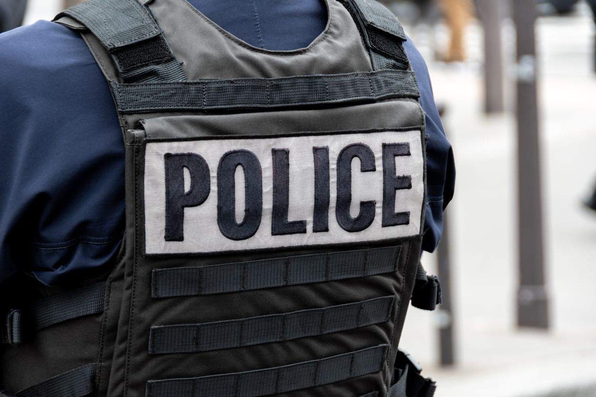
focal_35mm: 158
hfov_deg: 13.0
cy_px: 198
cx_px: 298
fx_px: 2607
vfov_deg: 8.7
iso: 200
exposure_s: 1/160
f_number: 5.6
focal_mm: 105
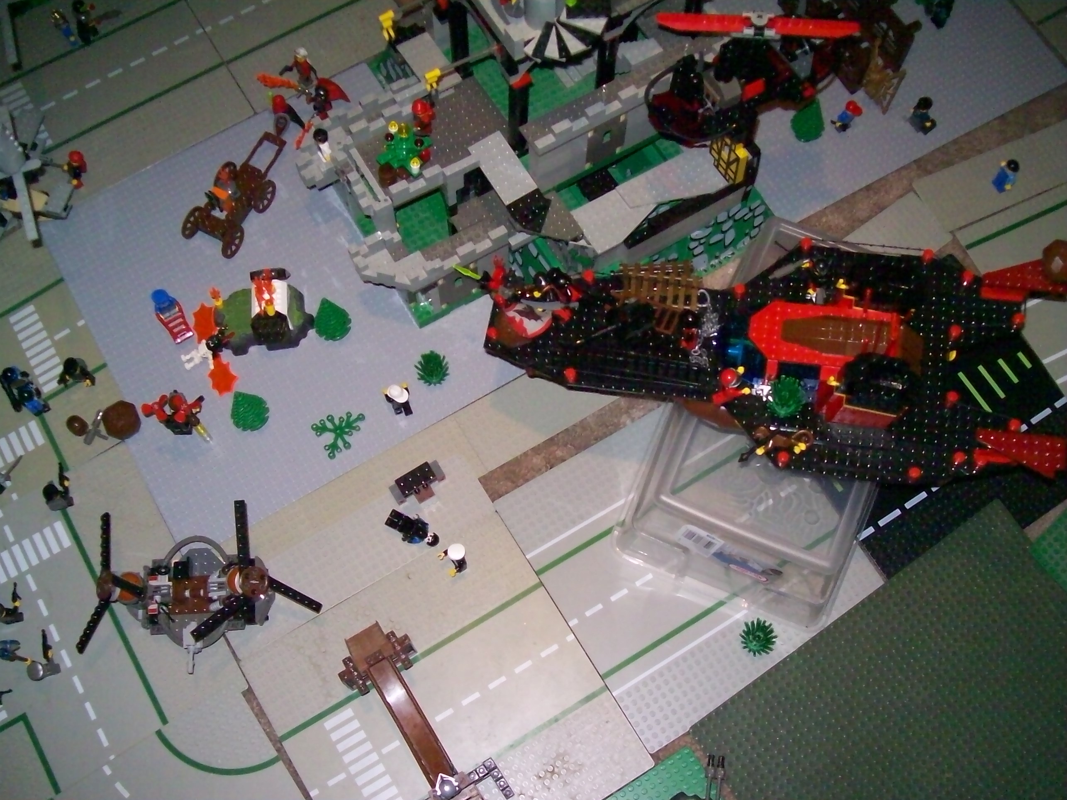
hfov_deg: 51.4
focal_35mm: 36
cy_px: 400
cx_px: 534
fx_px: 1109
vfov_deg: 39.6
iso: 200
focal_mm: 6
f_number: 2.7
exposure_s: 1/128
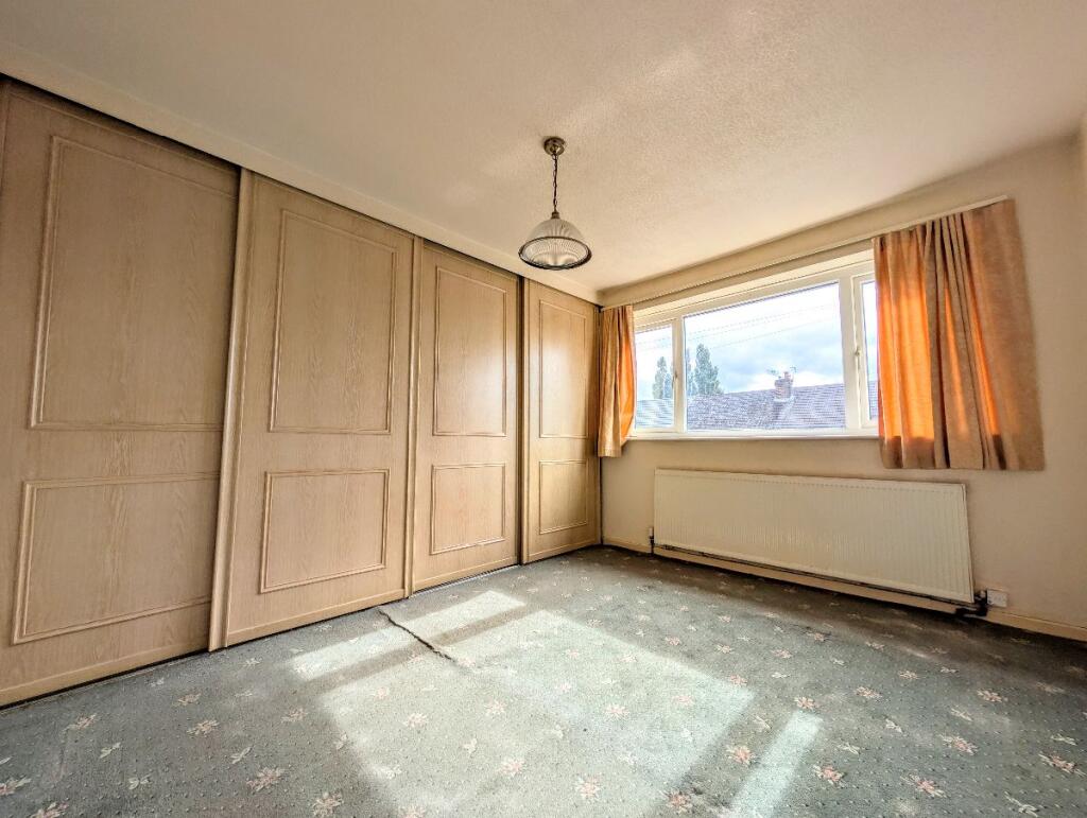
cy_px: 409
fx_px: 377
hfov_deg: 110.5
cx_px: 544
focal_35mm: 12
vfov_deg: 94.6
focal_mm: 2.02
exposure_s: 1/924
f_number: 1.7
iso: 65
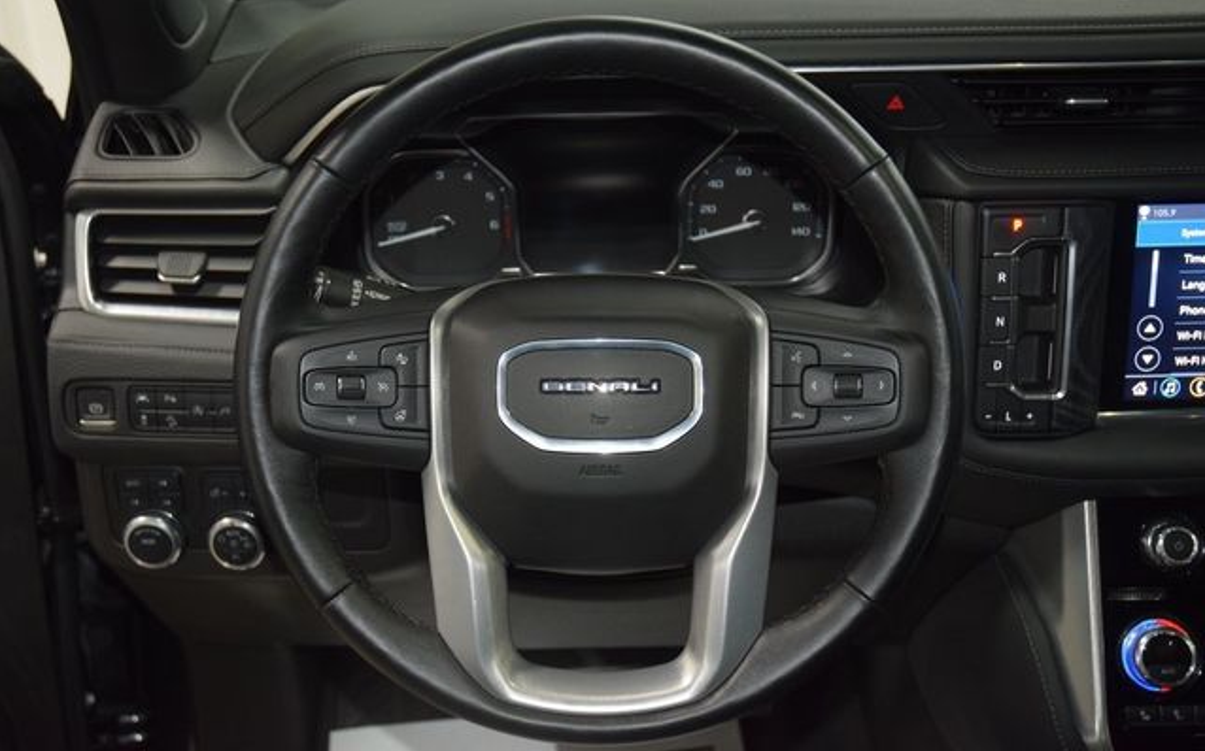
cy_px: 369
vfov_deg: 28.9
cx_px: 602
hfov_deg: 44.8
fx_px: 1461
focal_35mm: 45
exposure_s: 1/60
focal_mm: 29
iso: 1400
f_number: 3.8
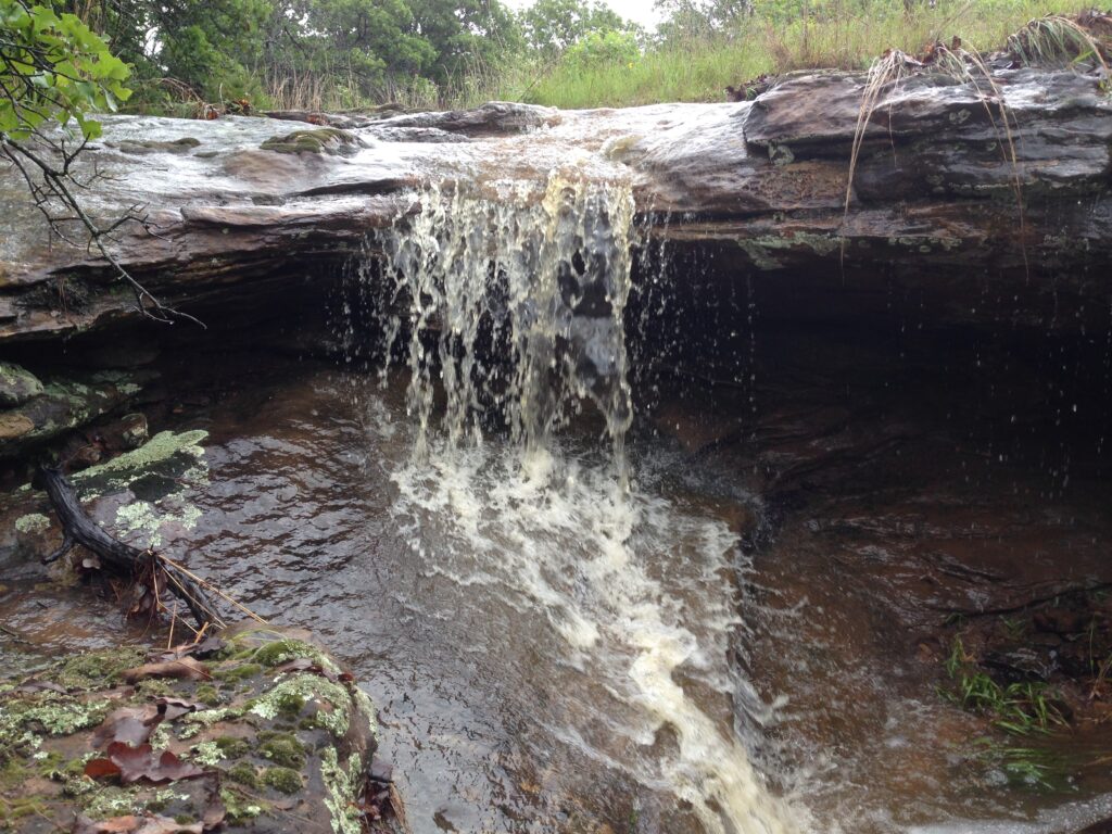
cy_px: 417
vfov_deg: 42.9
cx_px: 556
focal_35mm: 33
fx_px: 1060
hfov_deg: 55.4
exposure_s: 1/237
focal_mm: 4.12
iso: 50
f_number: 2.4
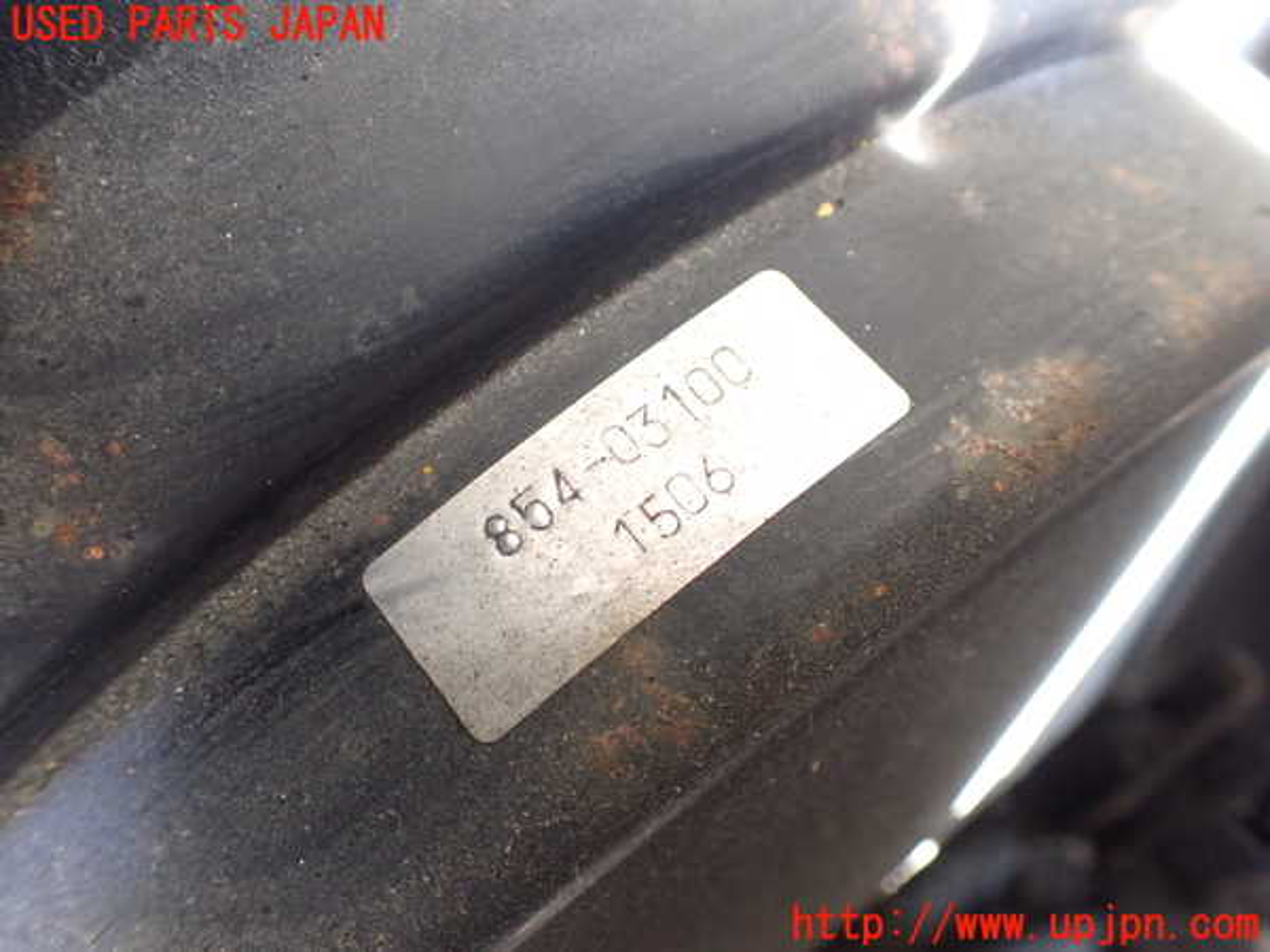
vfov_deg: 46.8
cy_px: 476
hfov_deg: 60.0
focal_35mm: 30
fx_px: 1101
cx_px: 635
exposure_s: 1/60
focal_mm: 5.4
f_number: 2.3
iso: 800
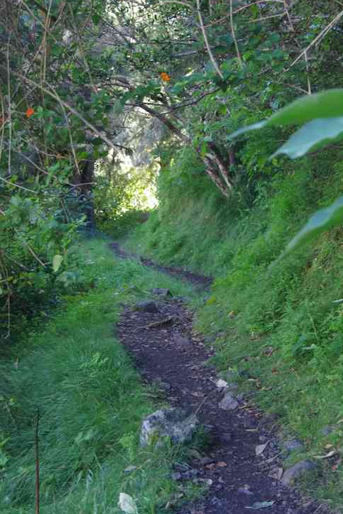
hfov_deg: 17.0
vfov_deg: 25.3
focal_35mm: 80
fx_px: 1147
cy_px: 234
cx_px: 179
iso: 3200
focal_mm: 38.8
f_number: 5.6
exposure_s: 1/60
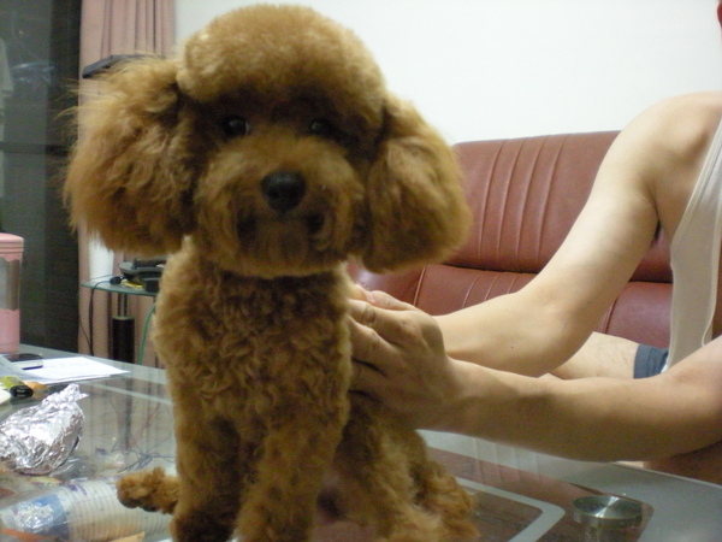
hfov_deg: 49.0
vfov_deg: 37.7
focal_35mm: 38
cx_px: 361
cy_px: 271
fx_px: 793
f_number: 3.1
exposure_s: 1/24.7
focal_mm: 6.3
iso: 800
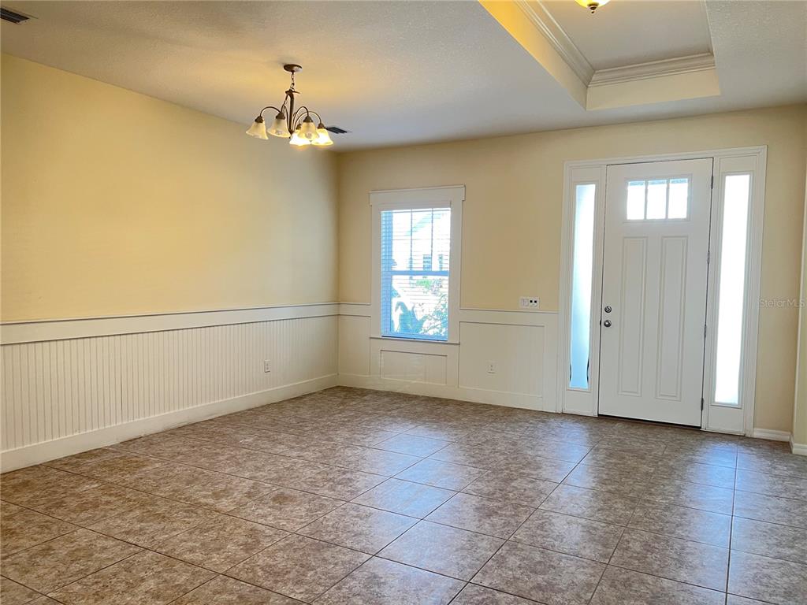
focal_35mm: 26
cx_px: 404
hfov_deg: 67.3
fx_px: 606
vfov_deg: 53.1
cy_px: 302
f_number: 1.5
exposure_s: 1/60
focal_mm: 5.7
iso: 80
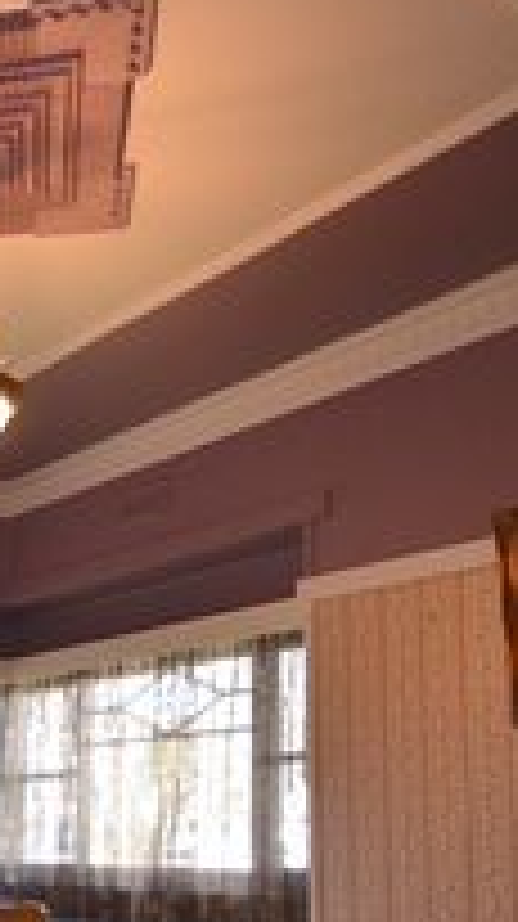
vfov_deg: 53.6
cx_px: -216
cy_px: 654
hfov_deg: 26.0
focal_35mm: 36
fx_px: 881
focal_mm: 10
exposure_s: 1/60
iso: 800
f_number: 4
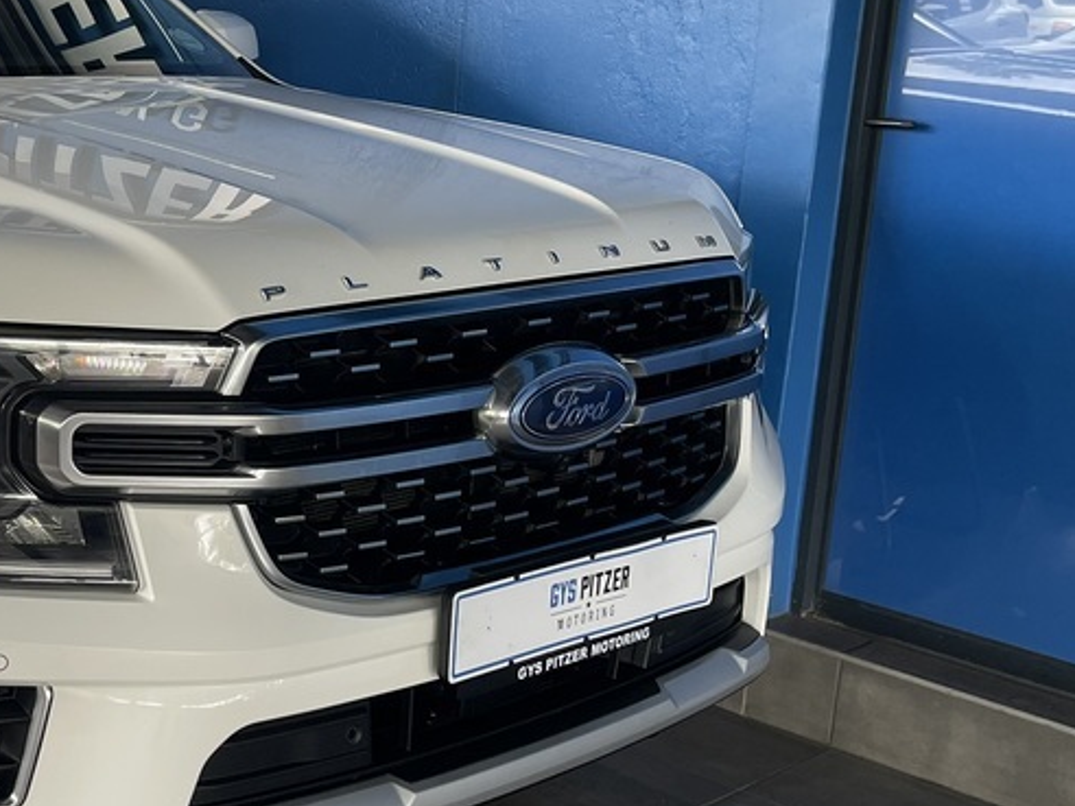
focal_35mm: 52
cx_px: 39
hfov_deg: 34.1
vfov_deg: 28.0
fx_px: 1615
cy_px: 393
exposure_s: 1/100
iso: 80
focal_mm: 5.1
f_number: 1.6
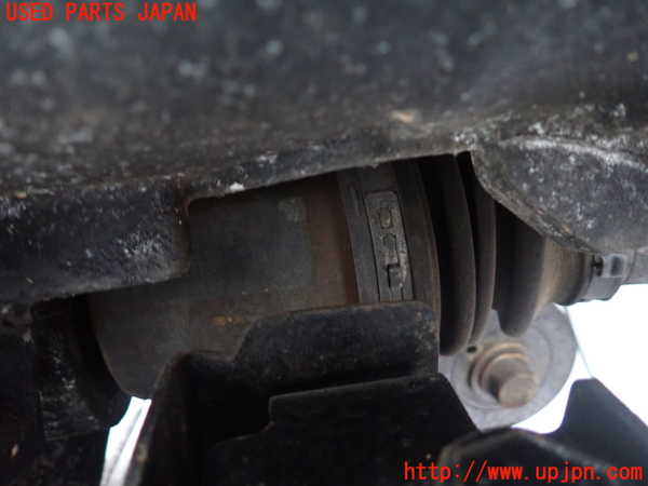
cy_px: 243
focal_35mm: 25
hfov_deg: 69.4
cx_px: 324
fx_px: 468
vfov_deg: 54.9
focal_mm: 4.5
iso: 800
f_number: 2
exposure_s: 1/10
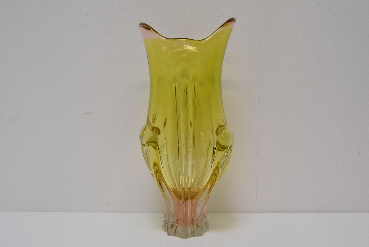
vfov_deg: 31.9
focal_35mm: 42
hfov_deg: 46.4
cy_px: 124
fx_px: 431
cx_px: 184
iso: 1600
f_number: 8
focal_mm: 28
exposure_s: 1/250
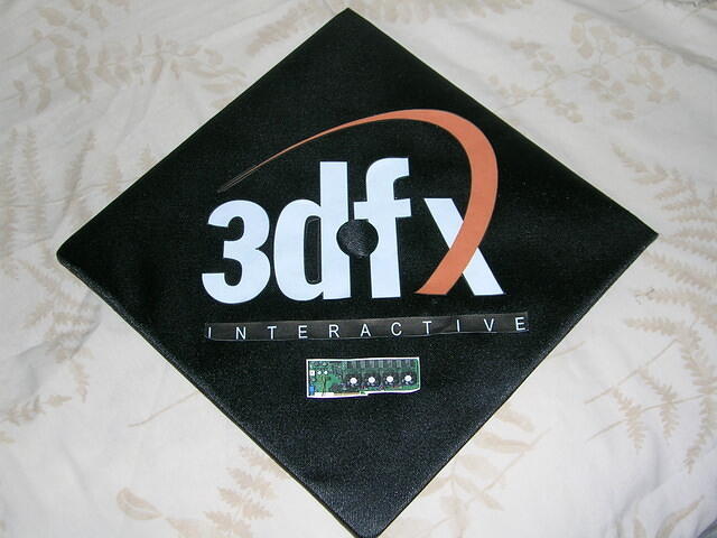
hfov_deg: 33.8
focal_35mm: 57
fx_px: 1181
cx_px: 358
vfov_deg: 25.7
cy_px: 269
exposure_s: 1/60.1
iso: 50
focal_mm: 8.6
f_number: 3.4
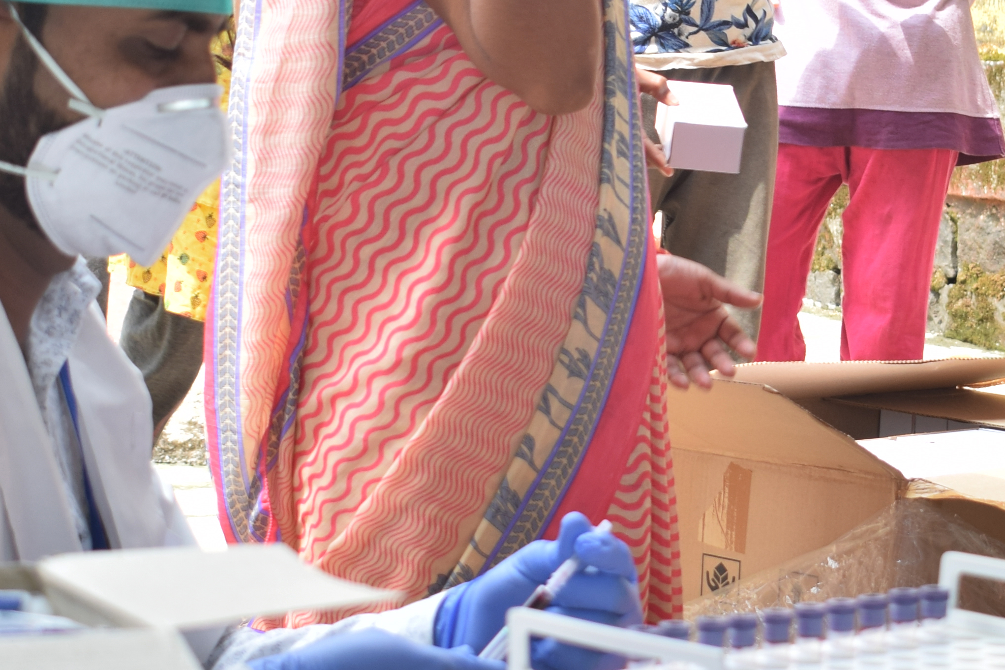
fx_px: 3936
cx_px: 748
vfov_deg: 9.7
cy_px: 283
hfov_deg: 14.5
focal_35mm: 141
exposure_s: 1/160
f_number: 5
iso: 125
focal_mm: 32
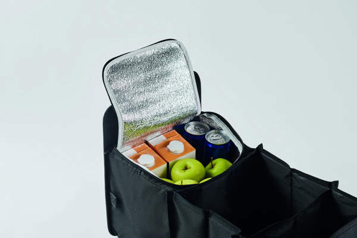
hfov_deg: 23.9
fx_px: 843
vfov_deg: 16.1
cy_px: 119
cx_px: 178
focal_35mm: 85
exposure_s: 1/125
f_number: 13
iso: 125
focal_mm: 85
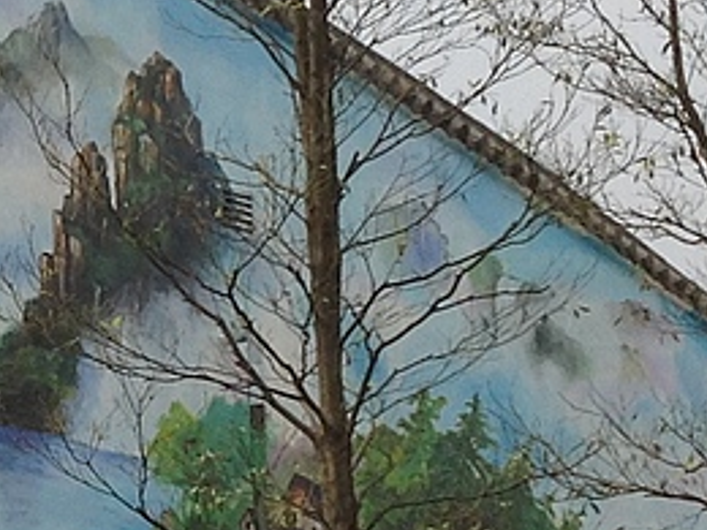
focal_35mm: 172
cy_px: 255
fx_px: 3513
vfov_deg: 8.6
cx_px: -264
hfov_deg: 11.2
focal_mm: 4.28
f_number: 2.4
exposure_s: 1/2326
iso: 50
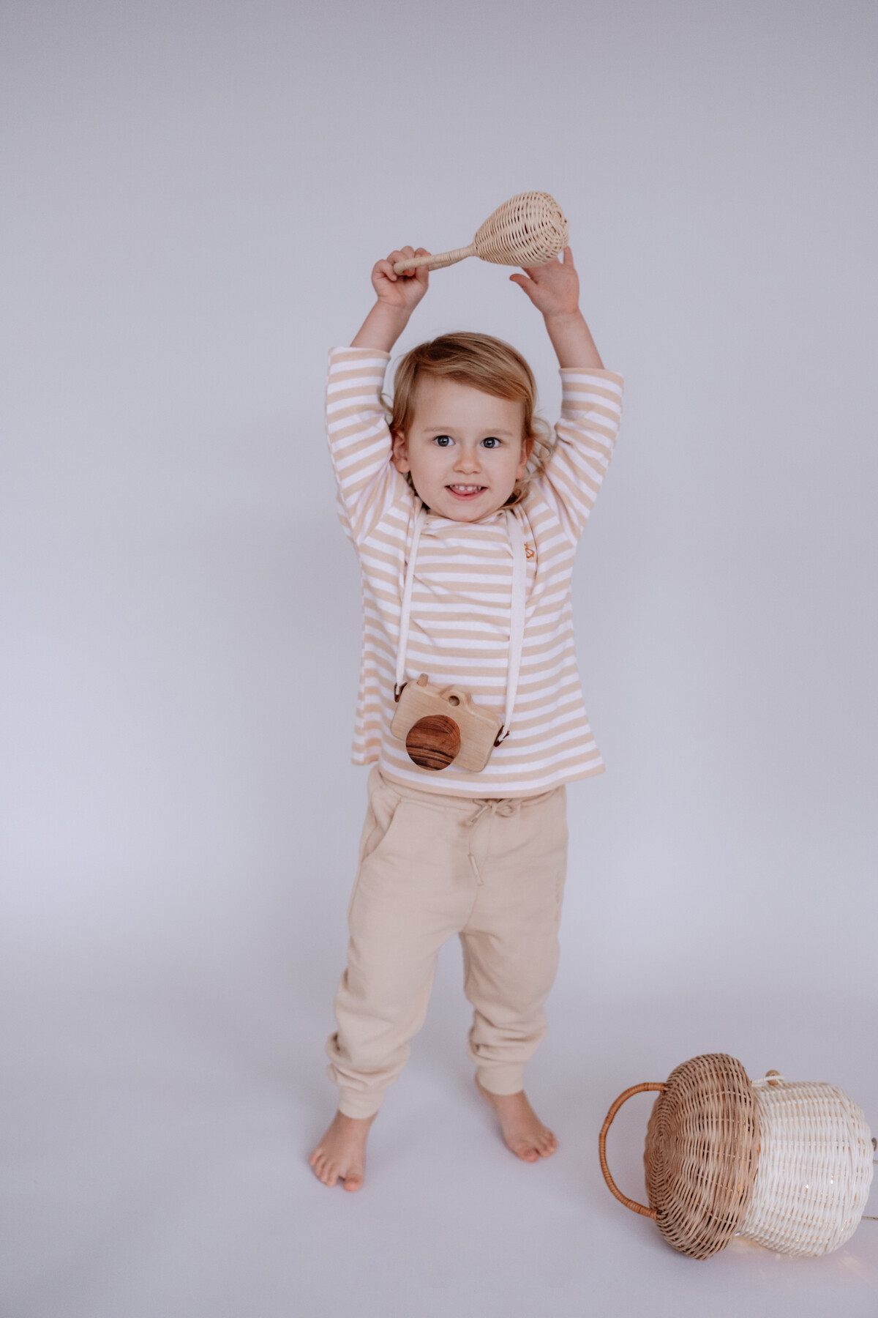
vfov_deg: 39.6
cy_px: 659
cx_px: 439
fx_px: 1829
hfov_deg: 27.0
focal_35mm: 50
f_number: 1.8
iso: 1250
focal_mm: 33
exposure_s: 1/250
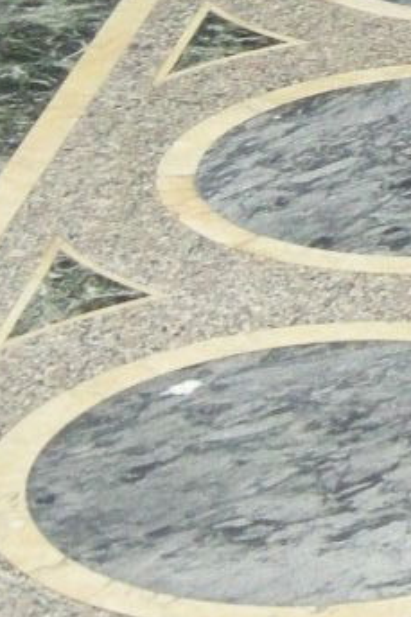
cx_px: 1014
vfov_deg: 9.2
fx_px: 3822
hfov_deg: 5.9
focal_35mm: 223
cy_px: -25
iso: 400
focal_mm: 7.5
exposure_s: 1/54.7
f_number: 2.7
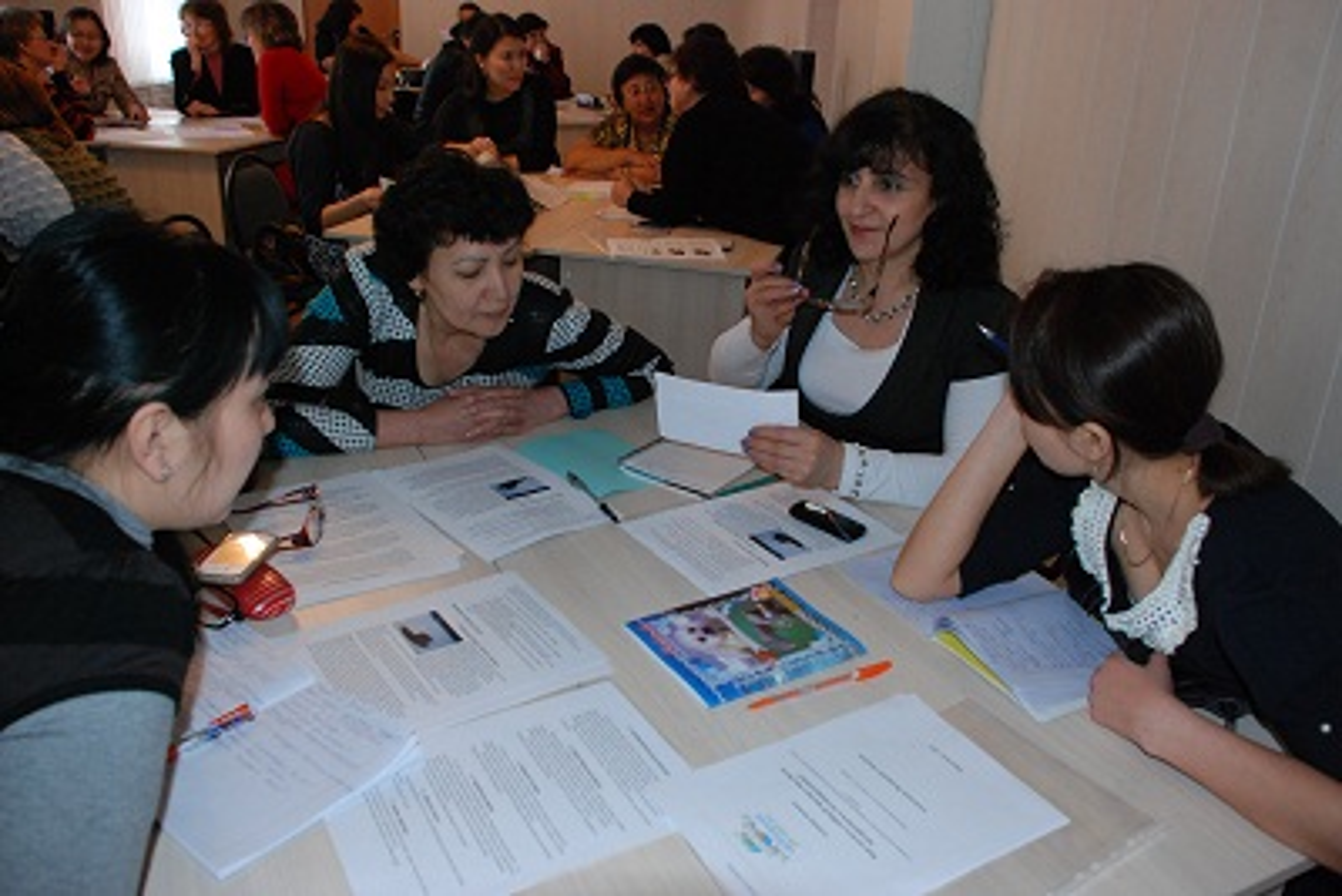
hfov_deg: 61.9
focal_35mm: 30
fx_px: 1119
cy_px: 448
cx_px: 671
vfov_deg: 43.6
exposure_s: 1/60
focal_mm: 20
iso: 800
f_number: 4.8
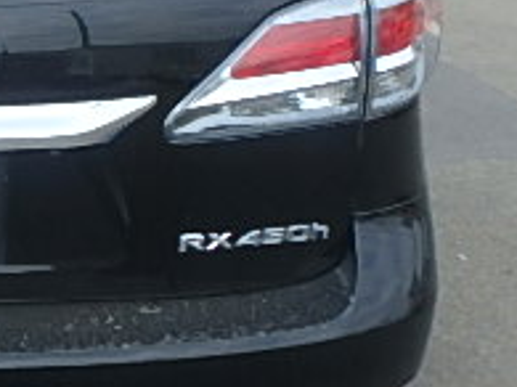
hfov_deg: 24.5
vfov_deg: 21.2
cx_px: -162
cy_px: 133
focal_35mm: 69
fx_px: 1030
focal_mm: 3.7
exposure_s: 1/640
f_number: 3.5
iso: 125
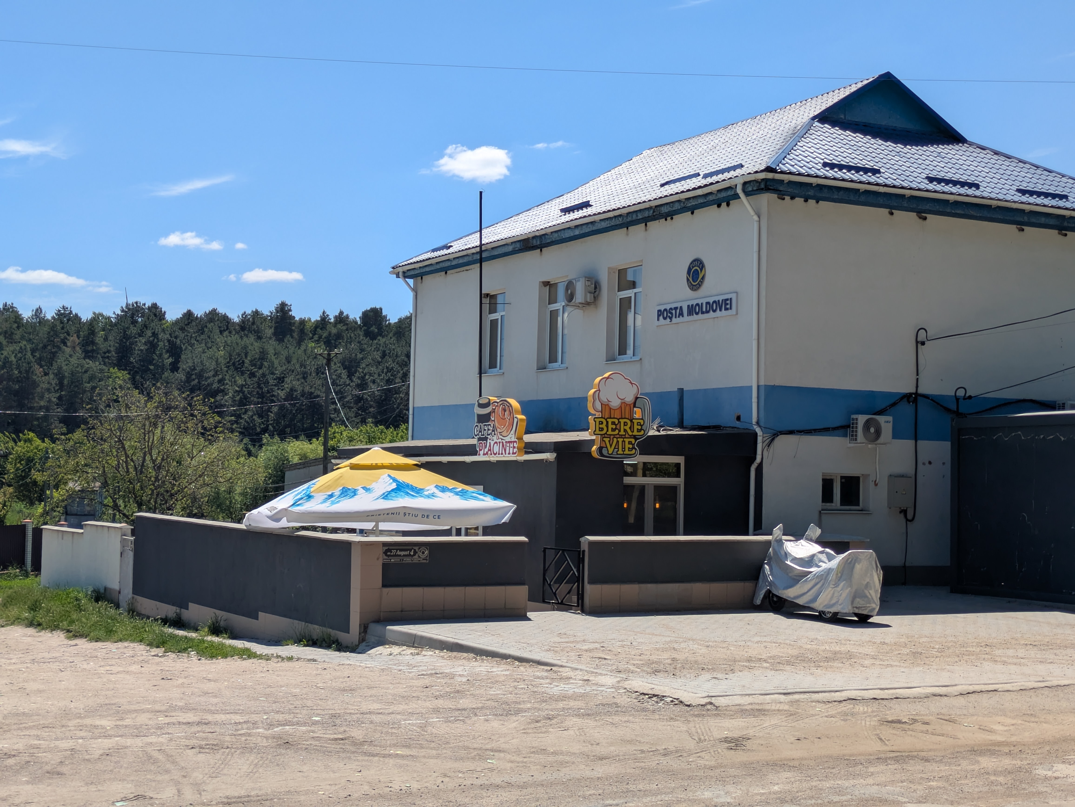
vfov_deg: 28.6
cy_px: 404
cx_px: 538
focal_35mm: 51
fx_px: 1584
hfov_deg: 37.5
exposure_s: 1/2762
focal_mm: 5.43
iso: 43
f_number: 1.89
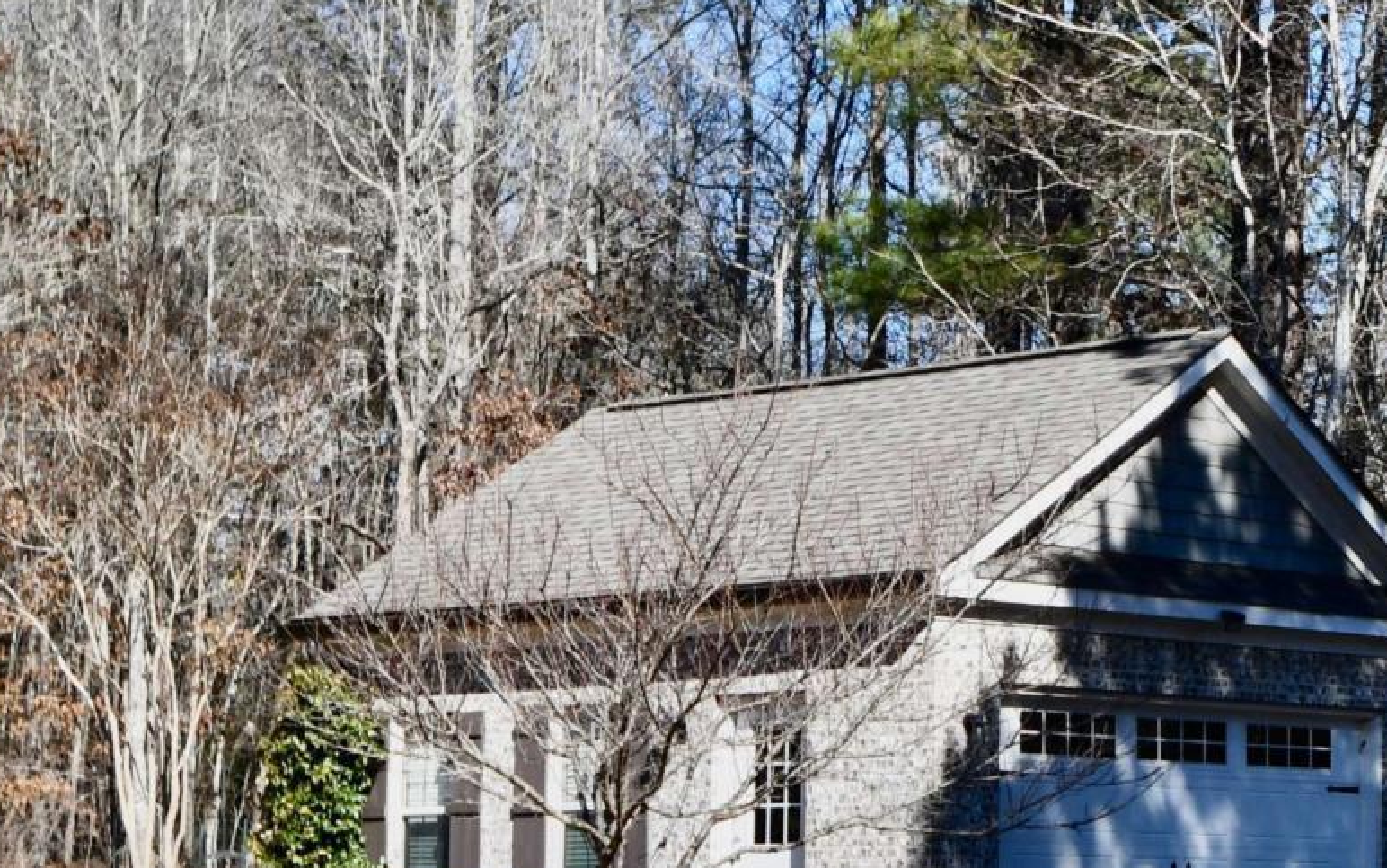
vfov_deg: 22.5
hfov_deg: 35.4
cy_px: 658
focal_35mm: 57
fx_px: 2155
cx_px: 882
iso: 110
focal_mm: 24
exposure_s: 1/250
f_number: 8
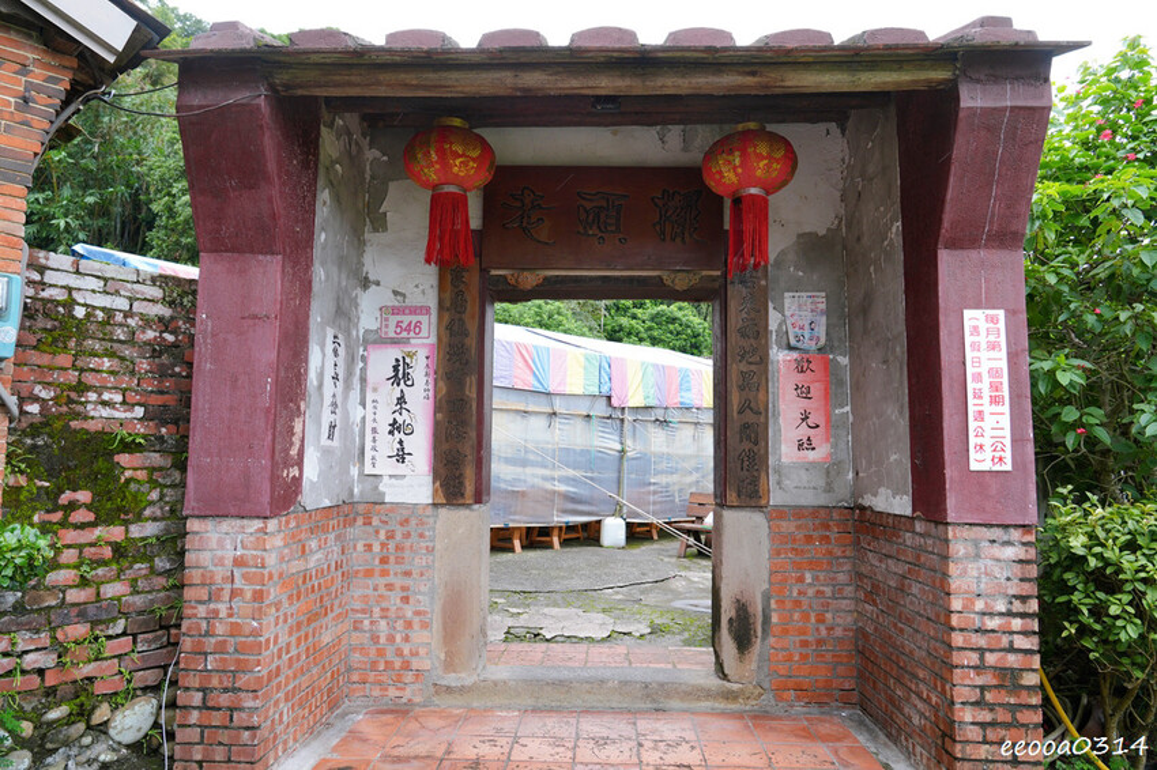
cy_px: 385
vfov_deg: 53.1
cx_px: 578
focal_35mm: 24
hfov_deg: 73.8
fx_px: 771
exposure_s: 1/100
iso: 320
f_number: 7.1
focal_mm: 24
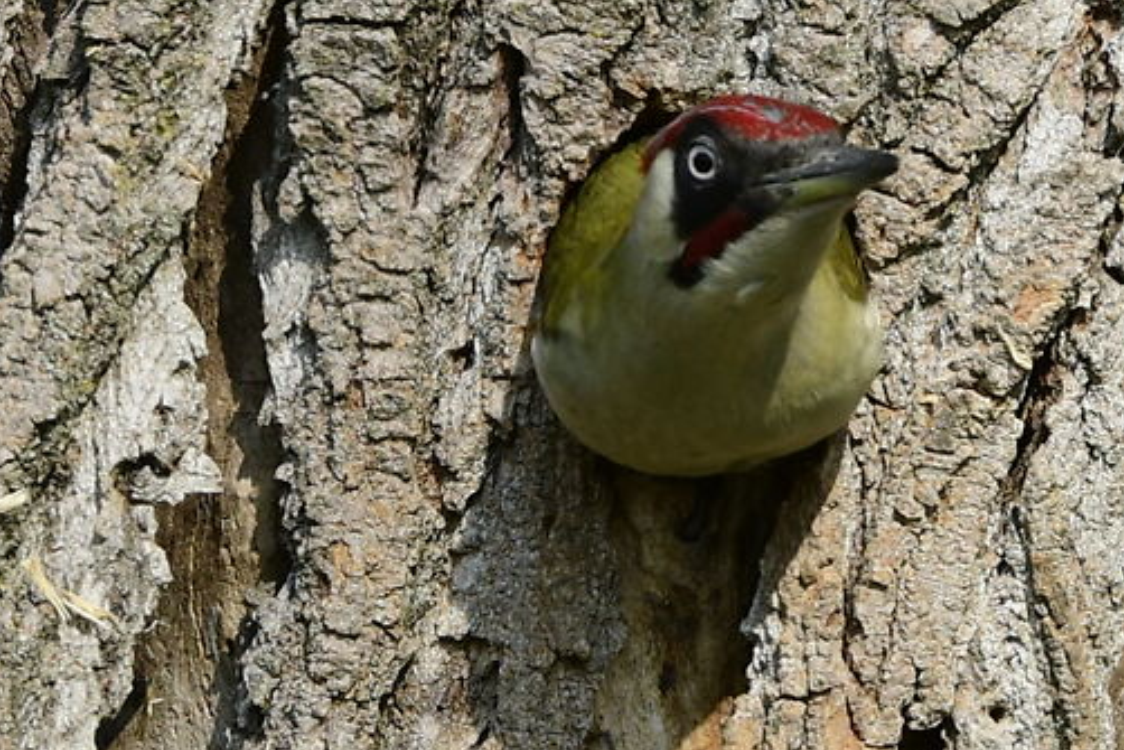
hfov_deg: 0.6
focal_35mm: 3583
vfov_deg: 0.4
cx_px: -132
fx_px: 111895
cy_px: 481
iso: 125
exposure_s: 1/800
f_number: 5
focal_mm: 500
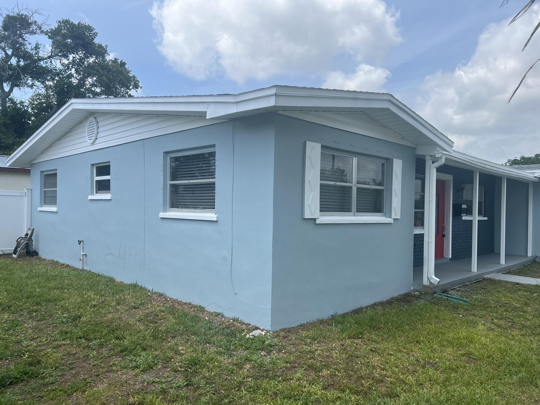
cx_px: 270
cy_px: 202
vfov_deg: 53.1
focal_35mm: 26
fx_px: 406
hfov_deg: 67.3
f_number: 1.5
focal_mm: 5.7
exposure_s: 1/3831
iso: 50
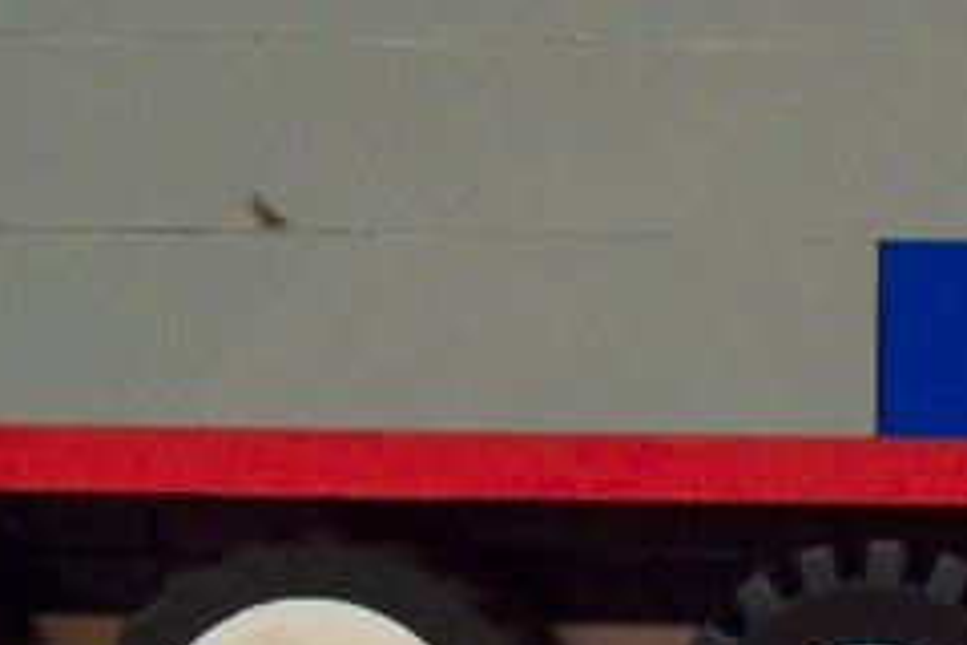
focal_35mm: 171
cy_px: 411
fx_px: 4593
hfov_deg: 11.7
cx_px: 1237
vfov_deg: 8.0
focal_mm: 8
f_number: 2.8
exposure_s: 1/30
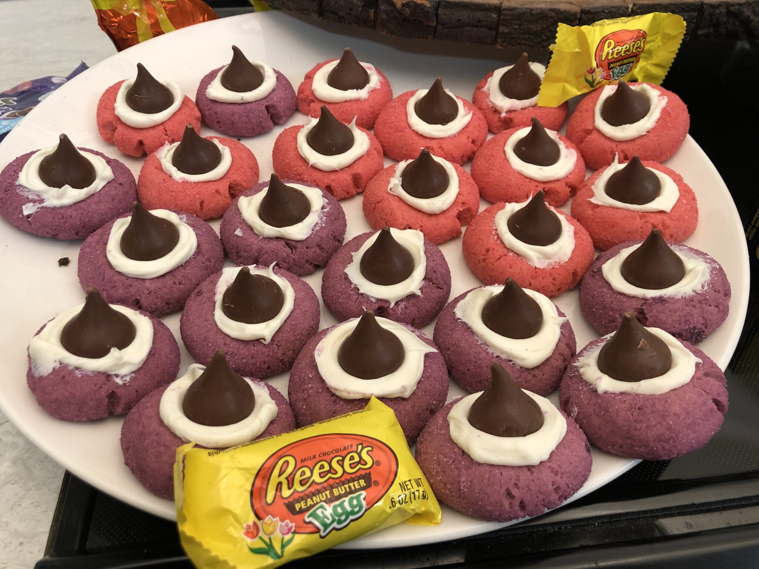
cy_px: 284
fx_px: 614
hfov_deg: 63.4
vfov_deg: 49.7
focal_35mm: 28
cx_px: 380
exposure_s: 1/20
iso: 40
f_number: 1.8
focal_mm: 3.99
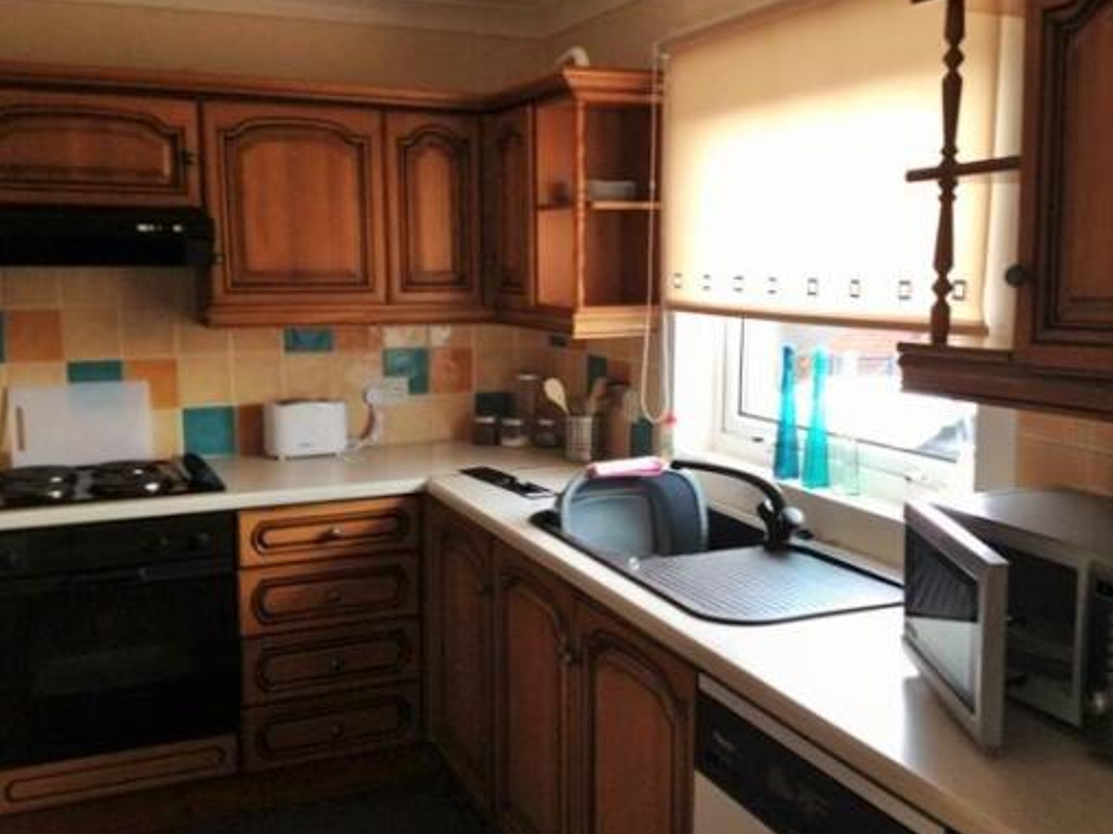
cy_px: 416
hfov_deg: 46.8
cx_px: 597
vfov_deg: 35.9
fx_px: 1286
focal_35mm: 40
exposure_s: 1/20
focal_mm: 4.28
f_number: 2.4
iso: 100
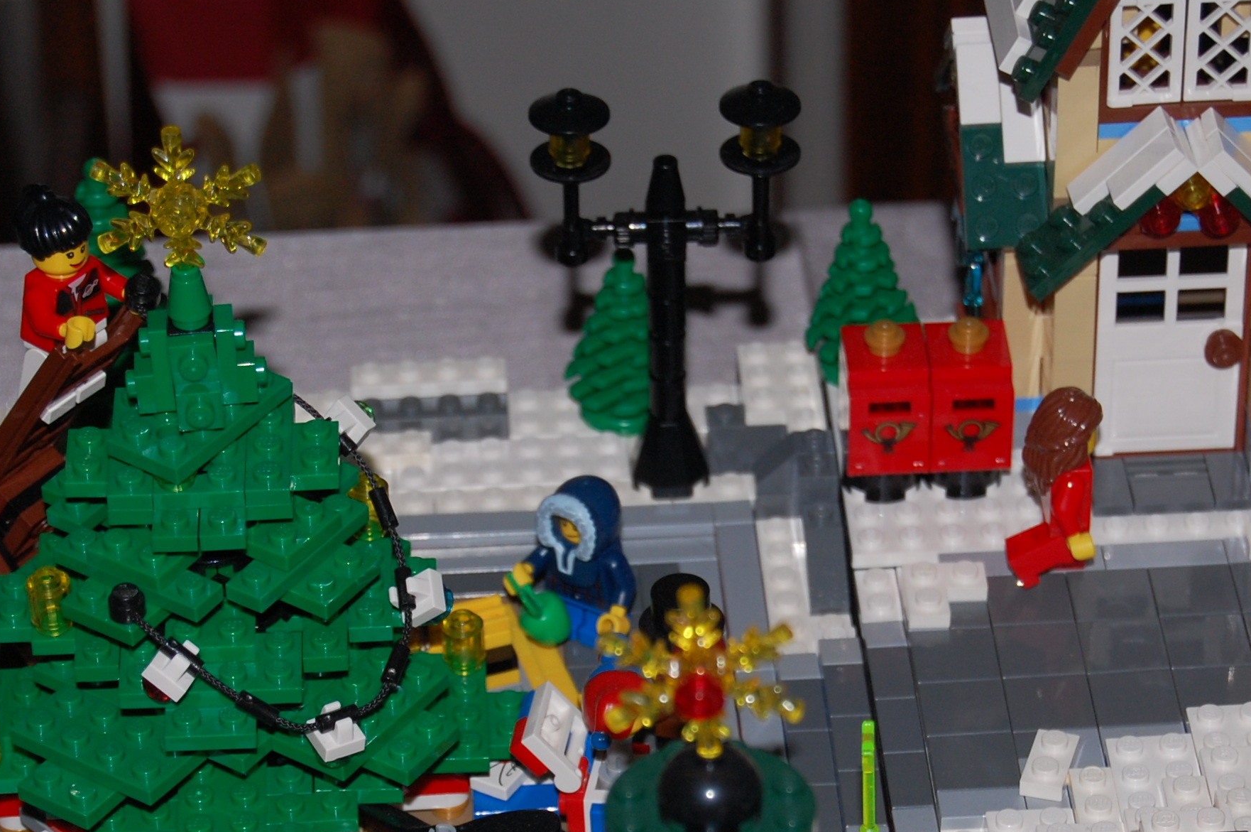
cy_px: 580
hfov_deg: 14.6
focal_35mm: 141
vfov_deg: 9.7
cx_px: 684
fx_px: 4890
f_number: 5.6
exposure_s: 1/60
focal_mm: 55
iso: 400
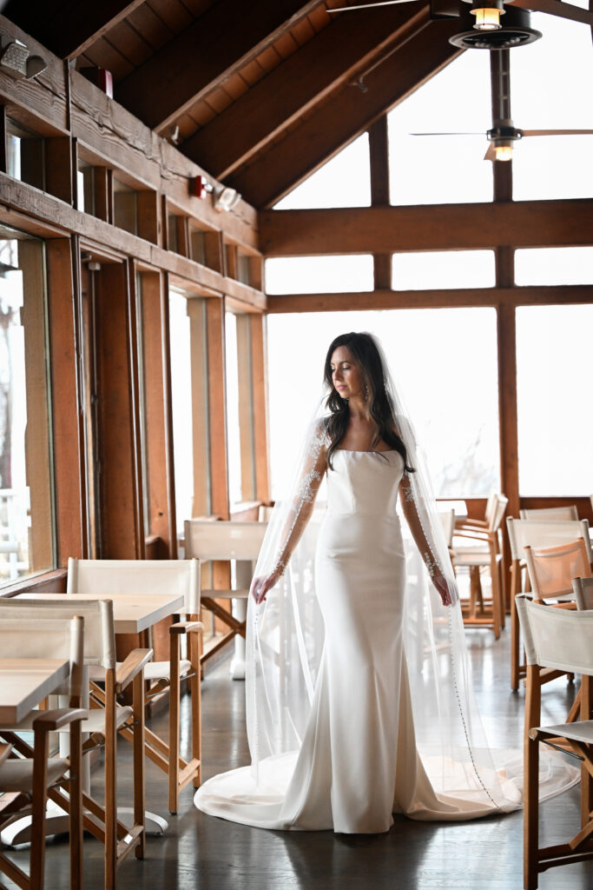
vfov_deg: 28.8
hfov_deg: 19.5
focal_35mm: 70
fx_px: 1729
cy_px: 445
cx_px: 296
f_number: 2.8
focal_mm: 70
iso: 3200
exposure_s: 1/200
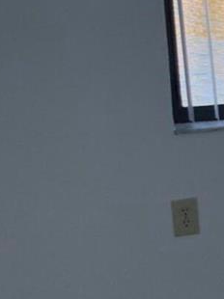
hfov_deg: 10.1
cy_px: 115
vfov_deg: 15.3
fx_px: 1115
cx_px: 526
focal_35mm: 129
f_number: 1.8
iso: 25
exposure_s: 1/122
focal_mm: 4.25
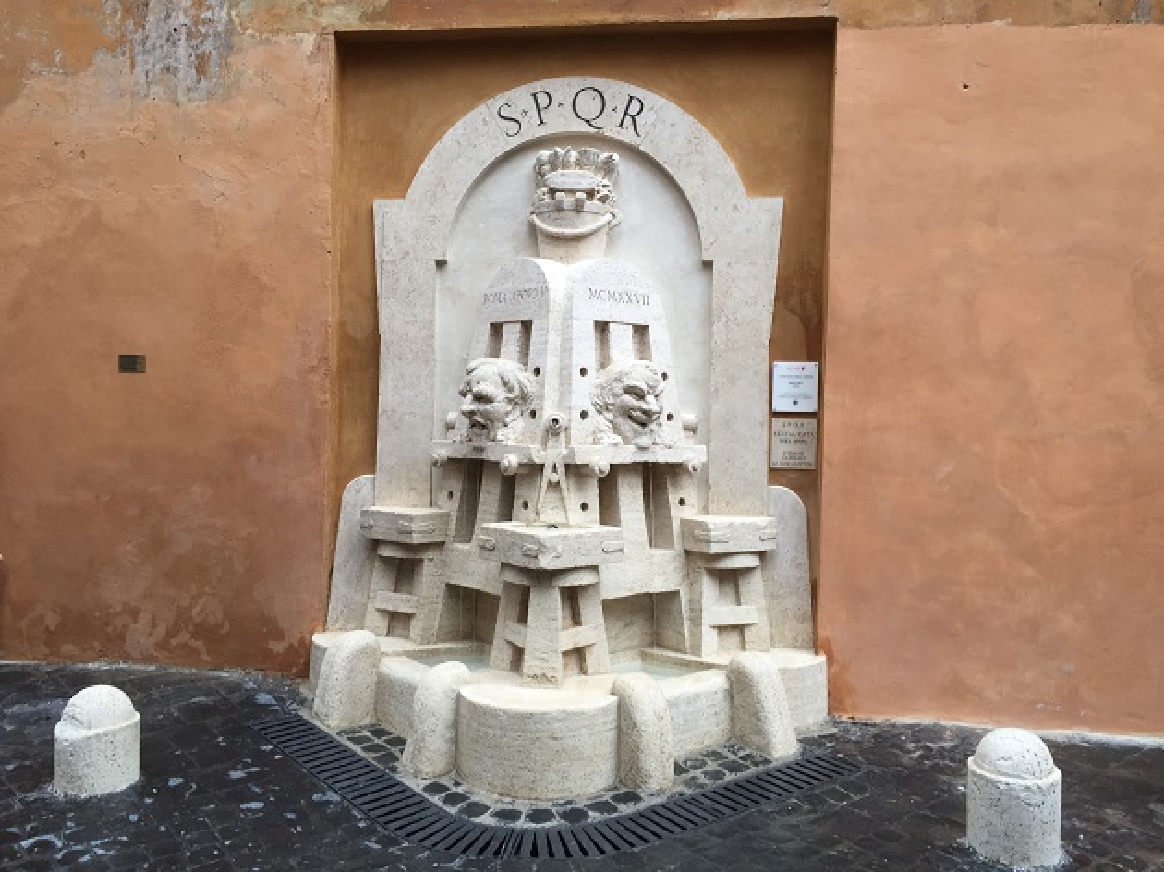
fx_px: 975
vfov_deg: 48.2
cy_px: 436
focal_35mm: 29
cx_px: 582
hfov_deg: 61.7
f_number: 2.2
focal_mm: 4.15
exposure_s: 1/60
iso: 32
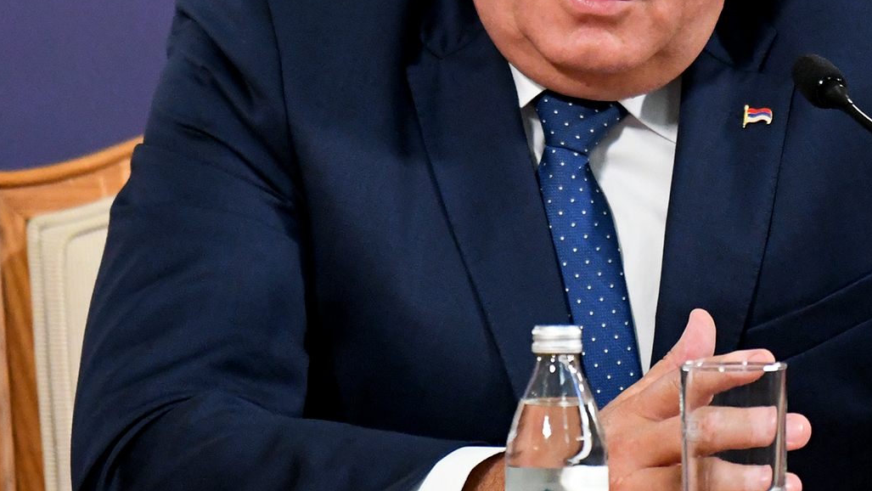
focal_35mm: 408
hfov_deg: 5.3
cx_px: 737
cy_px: 66
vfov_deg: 3.0
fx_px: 9435
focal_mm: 200
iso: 4000
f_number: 2.8
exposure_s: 1/250
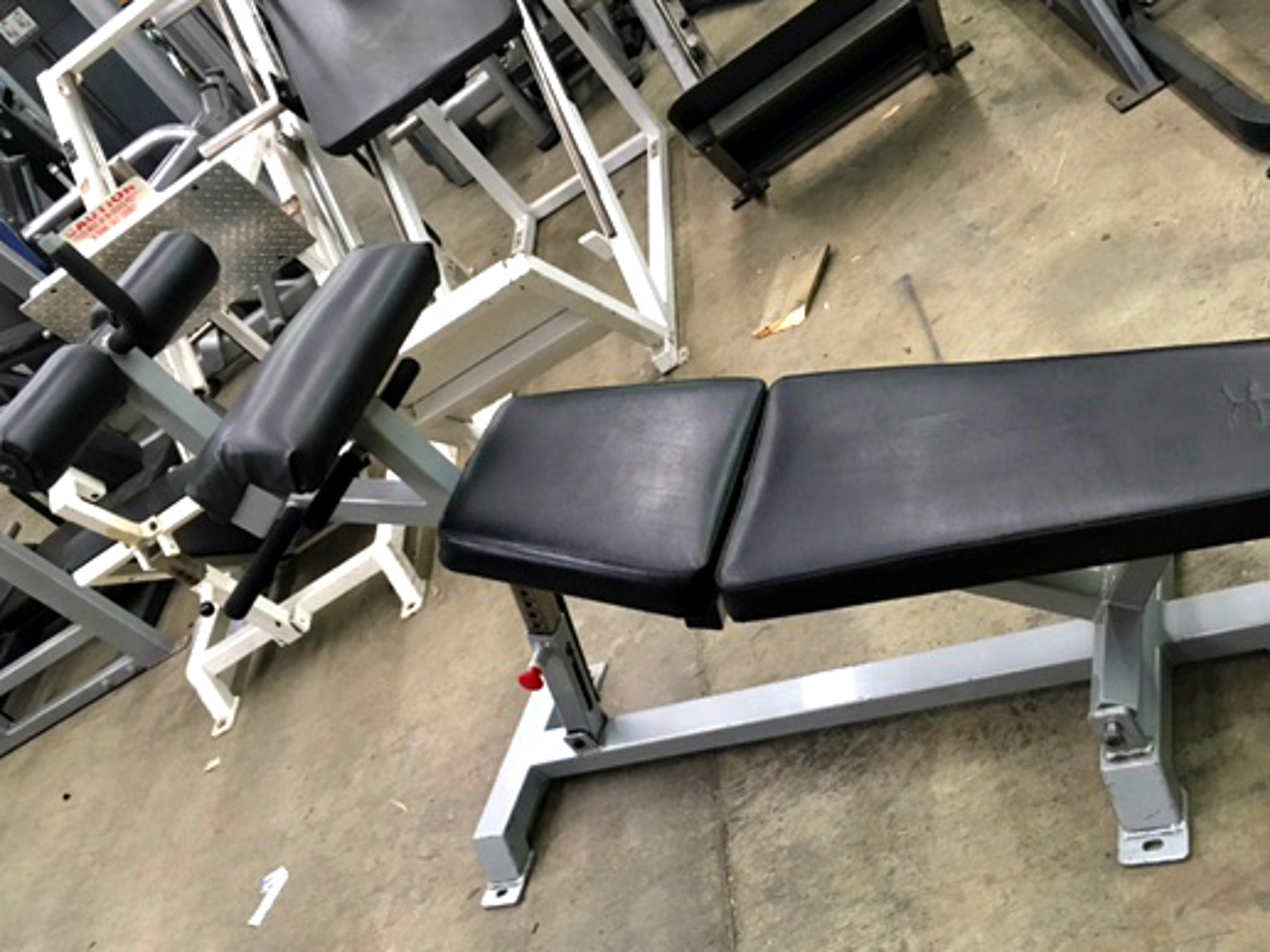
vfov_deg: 39.6
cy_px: 526
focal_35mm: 36
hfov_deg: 51.2
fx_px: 1321
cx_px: 724
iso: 200
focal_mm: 4.15
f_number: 2.2
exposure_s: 1/24
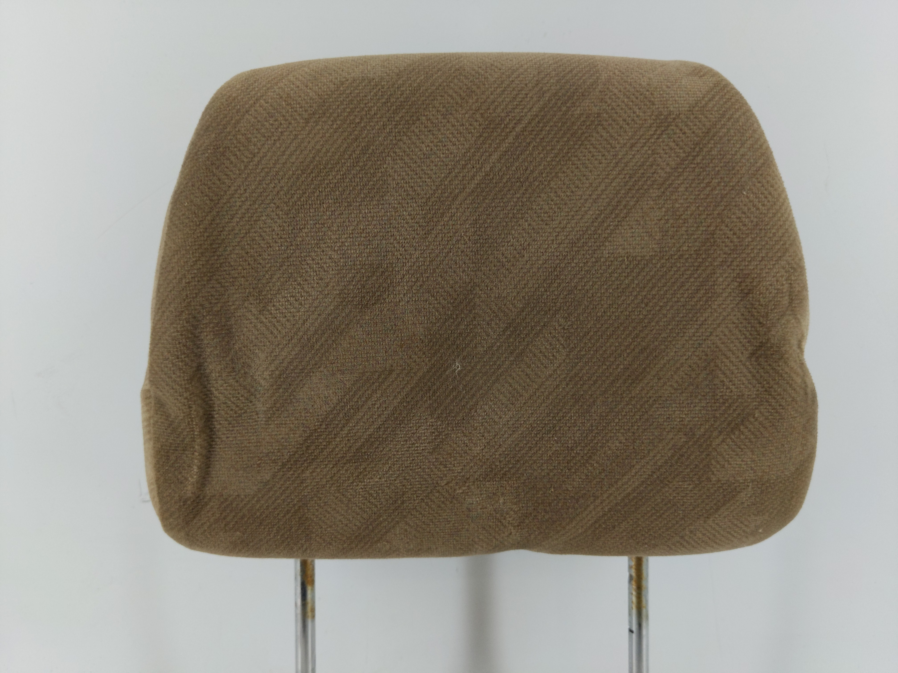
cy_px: 336
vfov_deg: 54.9
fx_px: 649
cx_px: 449
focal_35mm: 25
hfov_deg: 69.4
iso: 57
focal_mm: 4.38
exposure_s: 1/127
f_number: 1.73
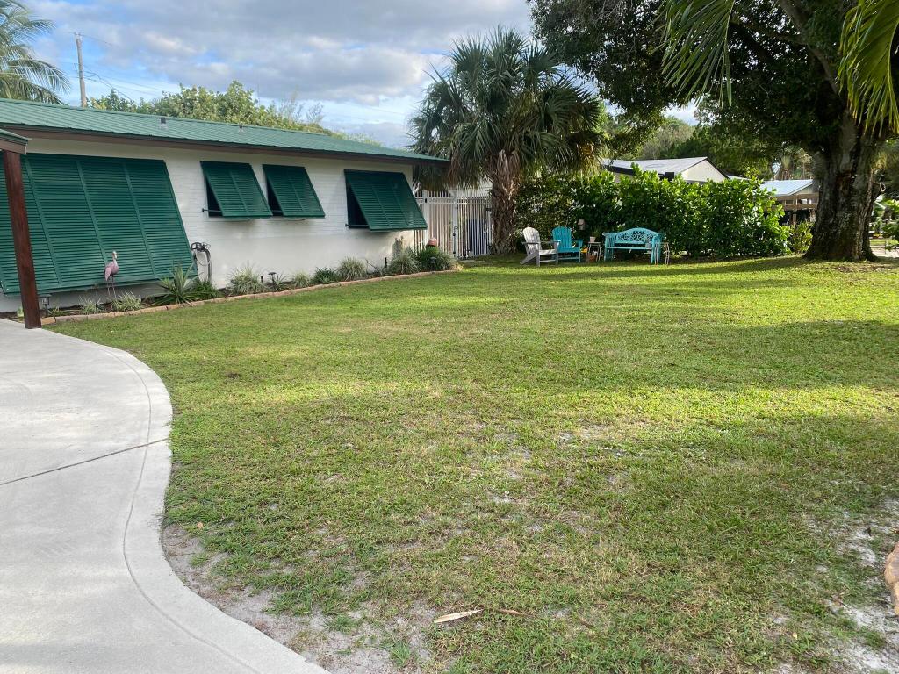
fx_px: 675
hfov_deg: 67.3
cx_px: 450
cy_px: 337
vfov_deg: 53.1
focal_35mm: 26
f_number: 1.8
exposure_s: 1/493
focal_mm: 4.25
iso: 32
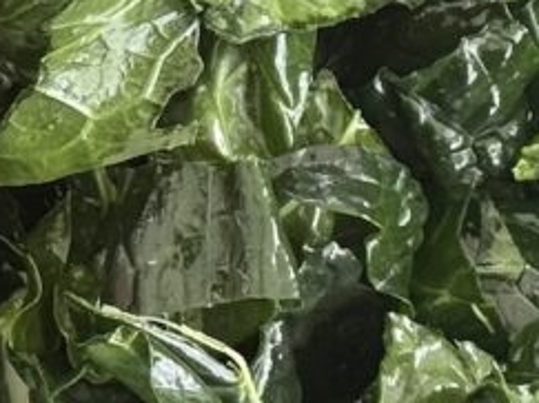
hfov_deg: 6.4
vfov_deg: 4.8
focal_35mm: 308
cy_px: -179
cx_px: -142
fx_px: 4793
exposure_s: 1/278
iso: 64
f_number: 1.78
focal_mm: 6.76
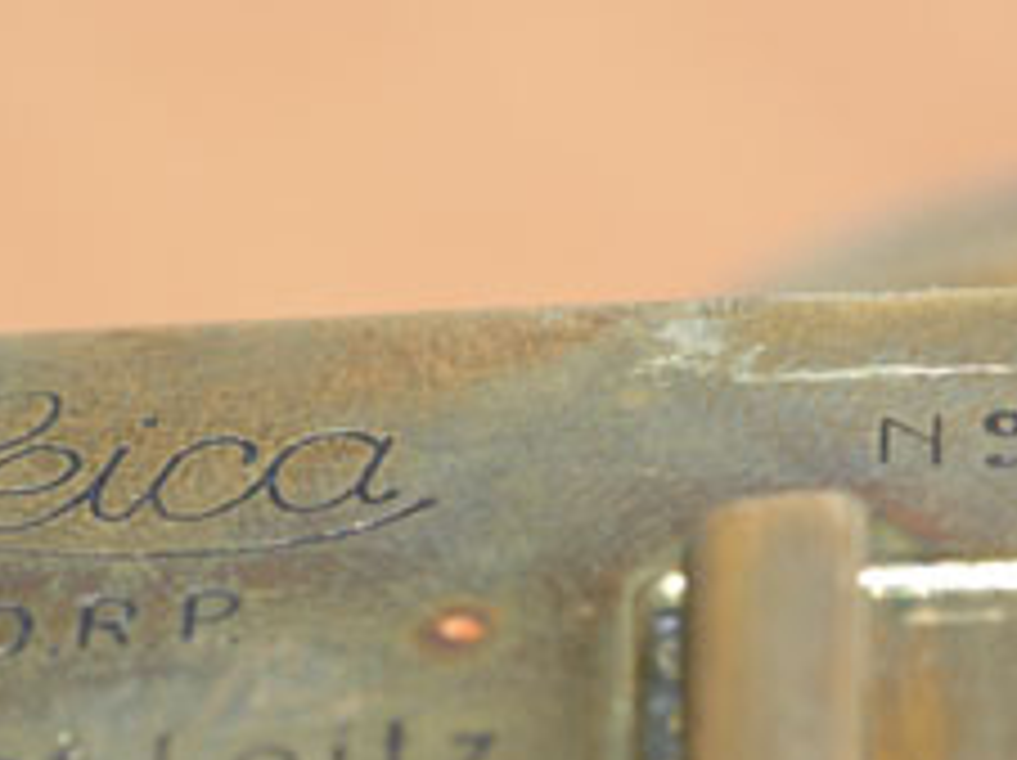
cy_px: 569
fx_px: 9451
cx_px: 94
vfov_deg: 4.6
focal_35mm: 322
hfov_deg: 6.1
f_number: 11
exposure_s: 1/60
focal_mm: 105
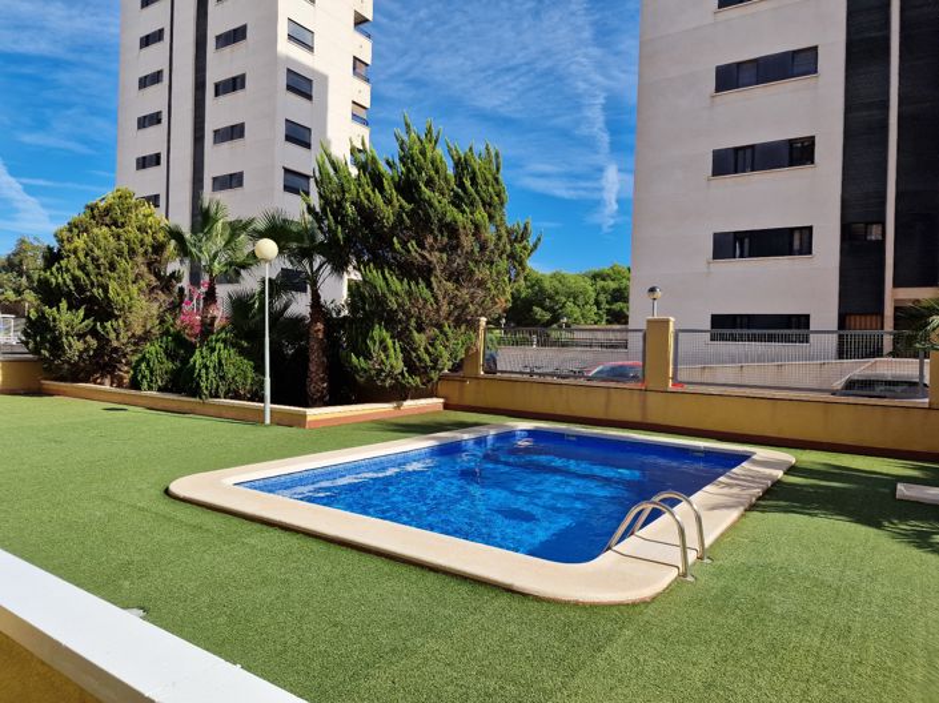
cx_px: 470
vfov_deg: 58.8
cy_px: 352
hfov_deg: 74.0
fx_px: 624
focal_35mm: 23
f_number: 1.8
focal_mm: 6.4
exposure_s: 1/1268
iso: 50
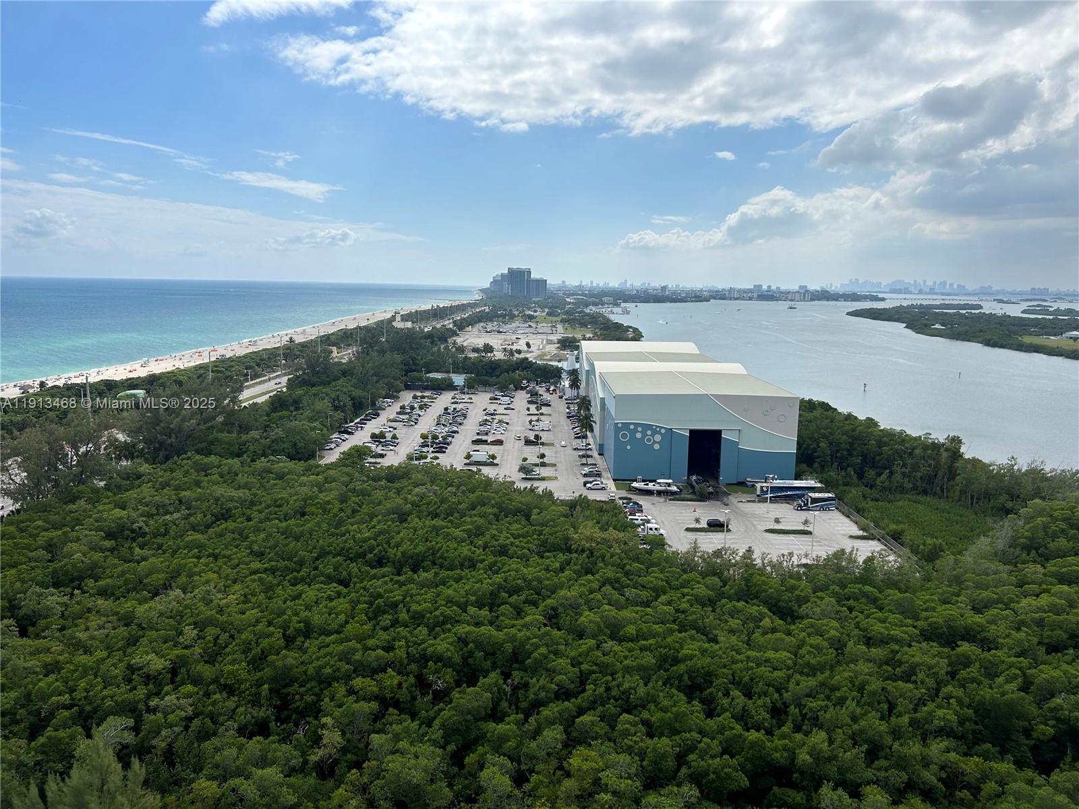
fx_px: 810
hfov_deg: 67.3
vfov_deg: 53.1
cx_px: 540
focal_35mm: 26
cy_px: 404
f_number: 1.5
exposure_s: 1/8000
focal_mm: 5.7
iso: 50
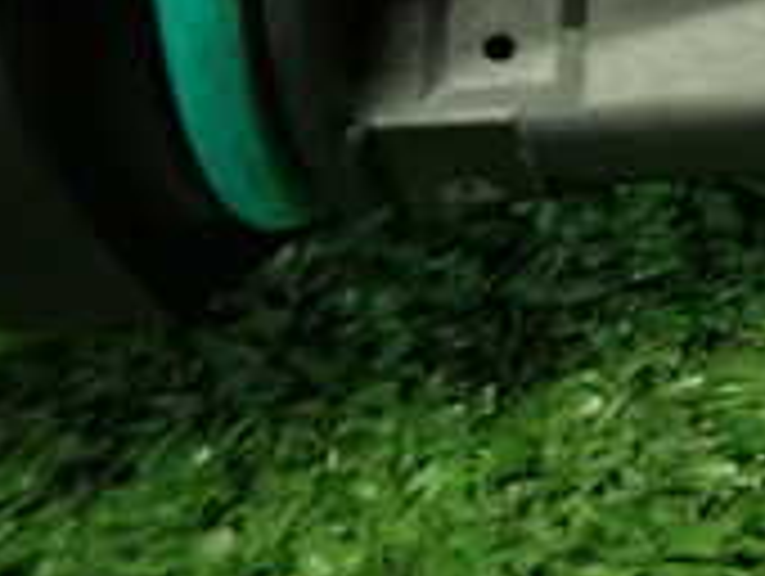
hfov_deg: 19.8
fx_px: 1948
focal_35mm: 88
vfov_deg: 15.6
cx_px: 1084
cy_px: -261
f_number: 2
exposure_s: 1/30
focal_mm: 4.5
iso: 320
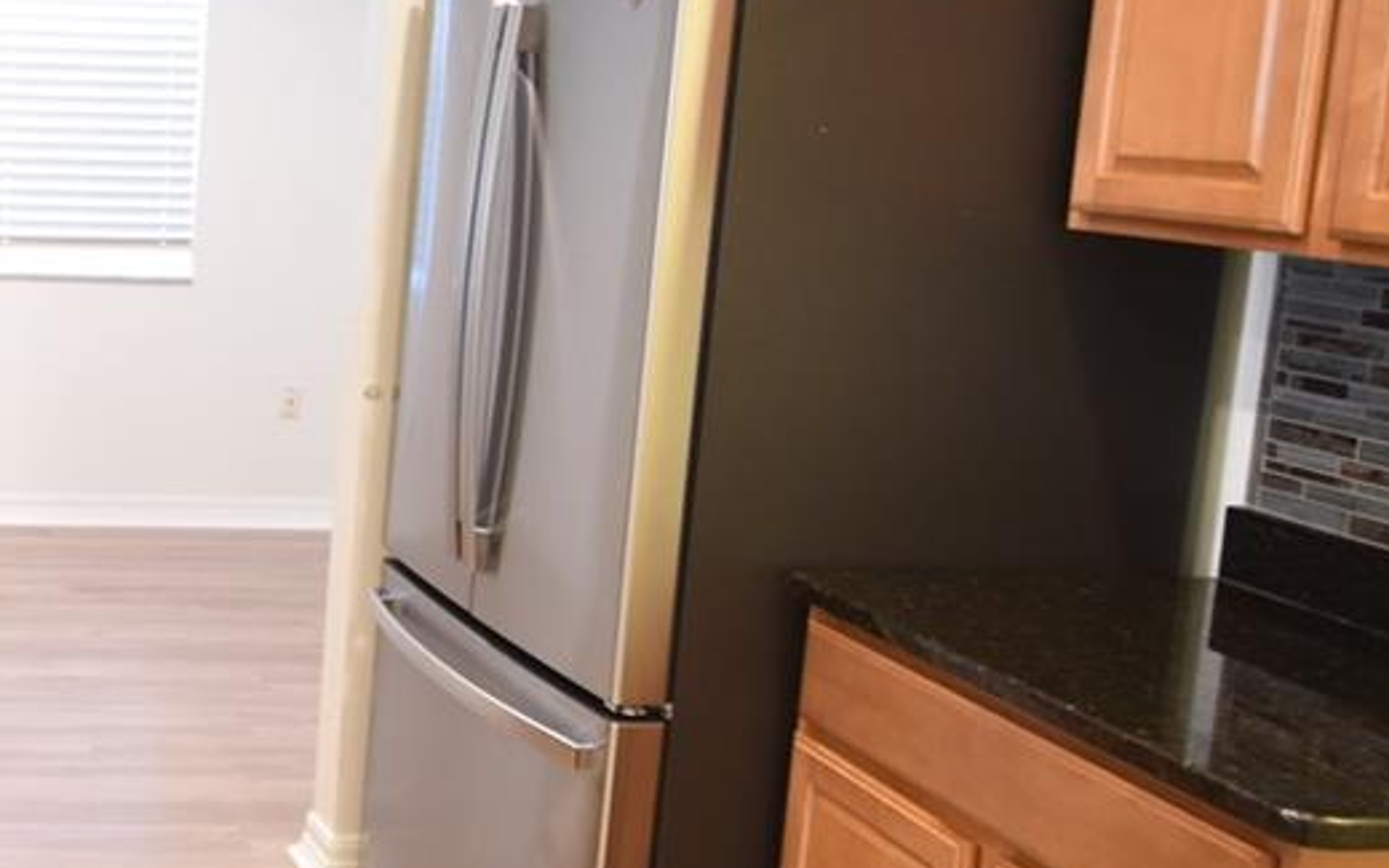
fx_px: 1779
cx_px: -112
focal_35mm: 47
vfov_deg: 27.3
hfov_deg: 36.5
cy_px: 323
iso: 800
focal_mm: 10
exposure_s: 1/15
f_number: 3.5
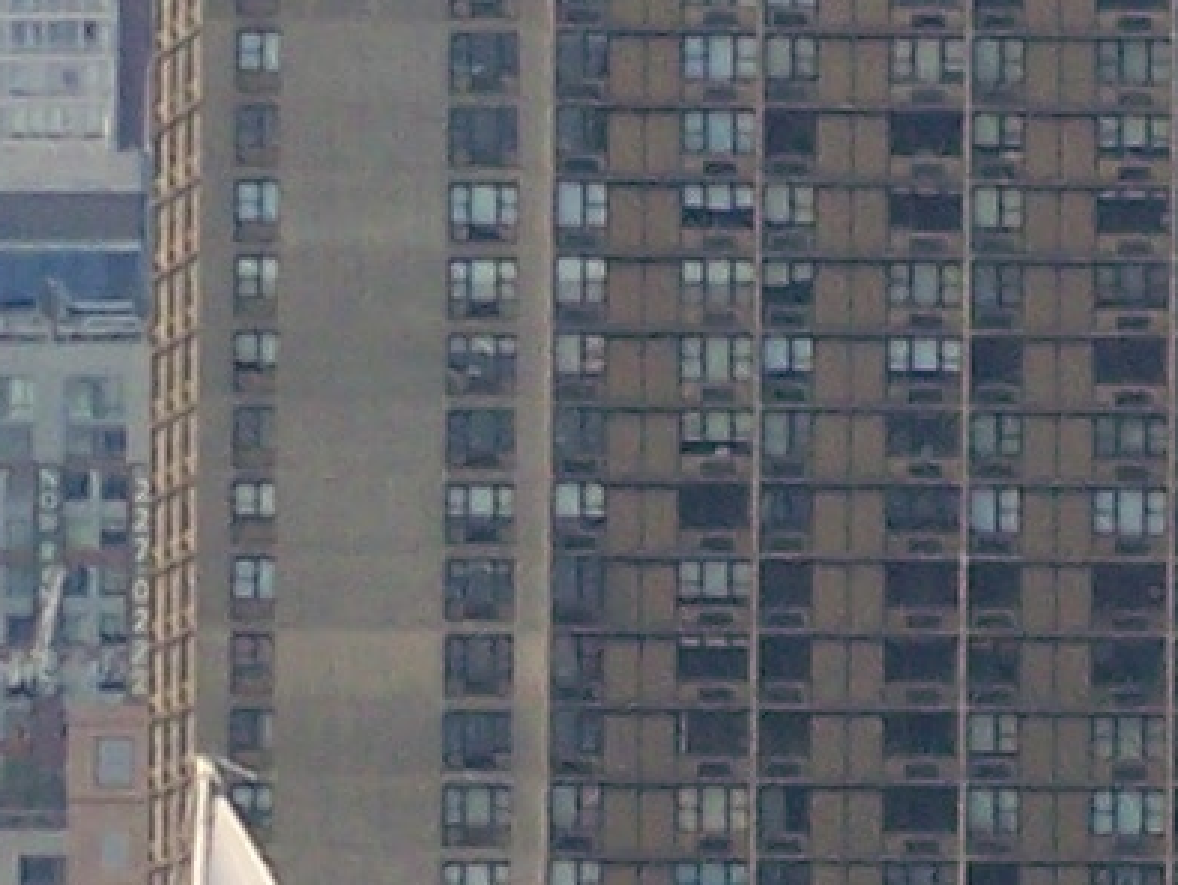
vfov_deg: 2.0
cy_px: -598
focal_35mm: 755
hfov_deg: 2.6
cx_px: 2712
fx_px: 25709
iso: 80
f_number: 3.2
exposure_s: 1/320
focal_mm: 17.5
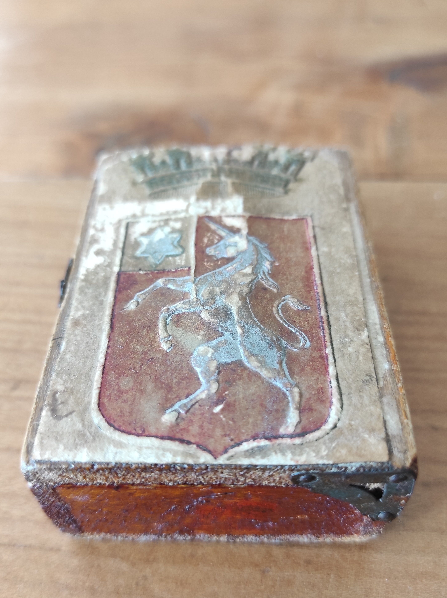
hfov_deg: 46.7
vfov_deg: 59.9
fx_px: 517
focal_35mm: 30
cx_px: 218
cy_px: 323
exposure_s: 1/50
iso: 254
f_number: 1.89
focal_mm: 5.43
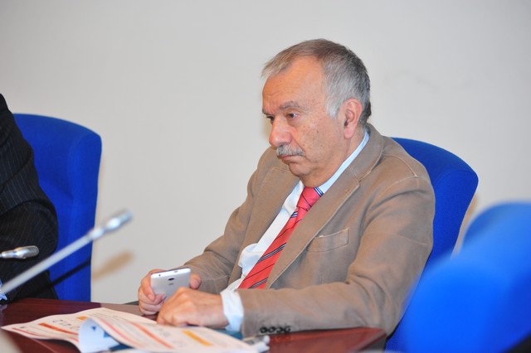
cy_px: 176
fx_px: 1769
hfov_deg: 17.1
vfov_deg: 11.4
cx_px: 266
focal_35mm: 120
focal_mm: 120
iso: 1000
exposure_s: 1/250
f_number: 2.8
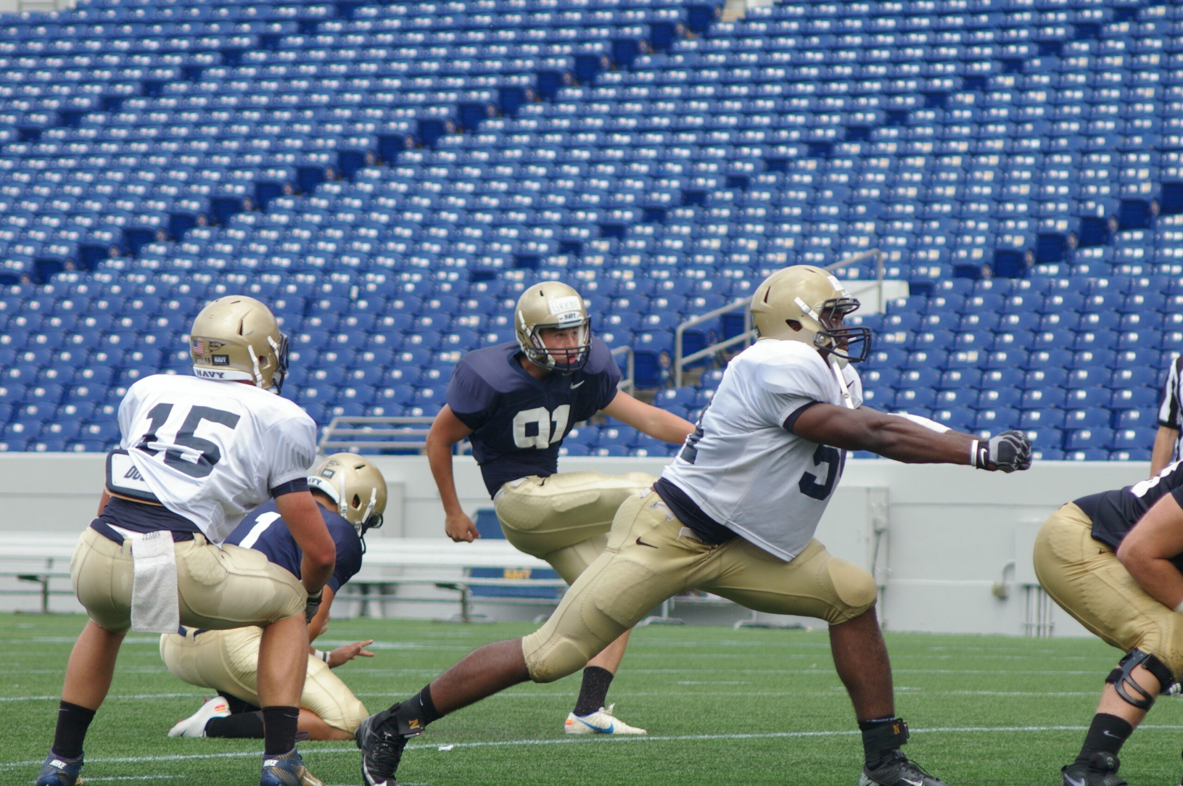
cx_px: 592
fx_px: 7781
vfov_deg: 5.8
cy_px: 393
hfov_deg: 8.7
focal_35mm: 237
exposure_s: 1/750
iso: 400
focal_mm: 158
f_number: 8
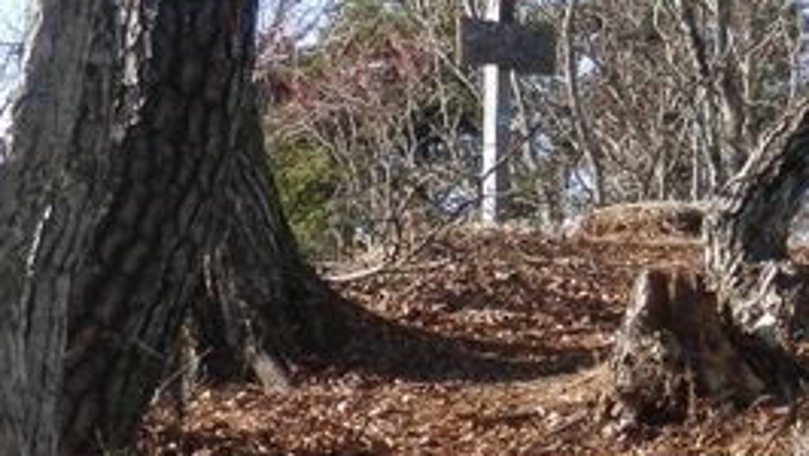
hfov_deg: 16.3
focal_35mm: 131
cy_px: 289
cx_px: 550
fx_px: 2812
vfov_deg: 9.3
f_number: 3.7
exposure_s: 1/250
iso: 80
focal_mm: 7.3
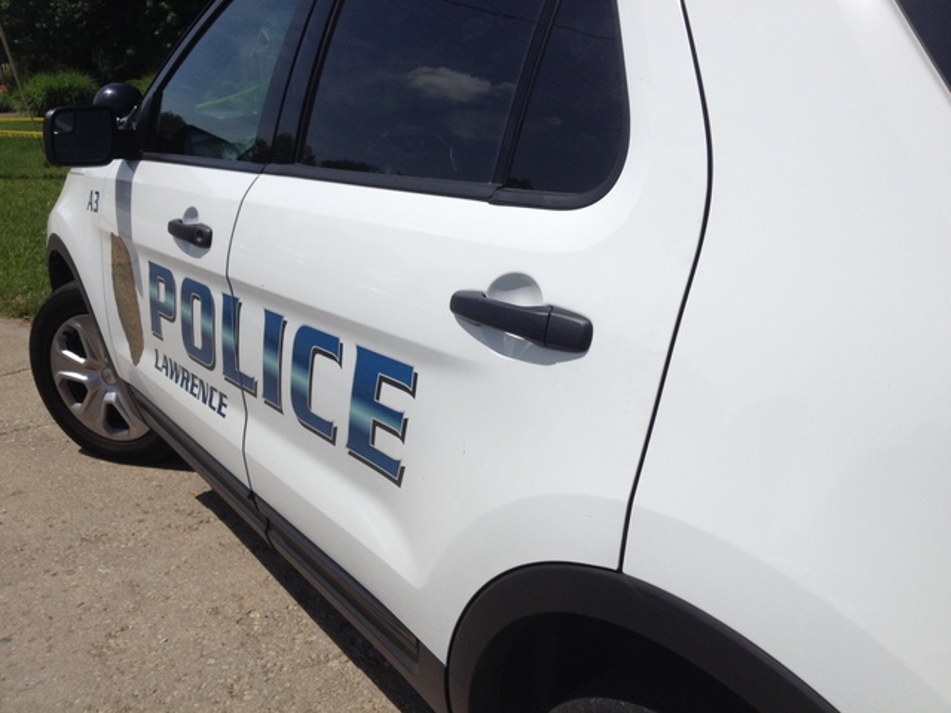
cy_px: 356
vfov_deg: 40.7
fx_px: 962
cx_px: 476
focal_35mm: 35
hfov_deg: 52.6
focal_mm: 4.28
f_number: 2.4
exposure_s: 1/4608
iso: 50
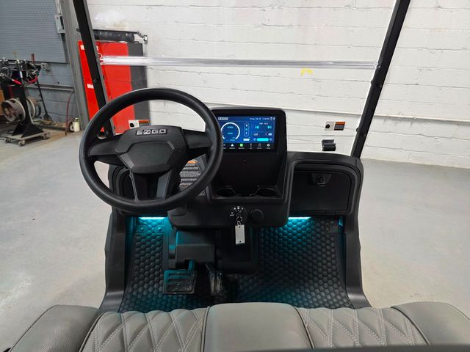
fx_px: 312
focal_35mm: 23
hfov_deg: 73.9
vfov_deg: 58.9
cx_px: 235
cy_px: 176
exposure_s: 1/120
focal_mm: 6.3
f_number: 1.7
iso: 160
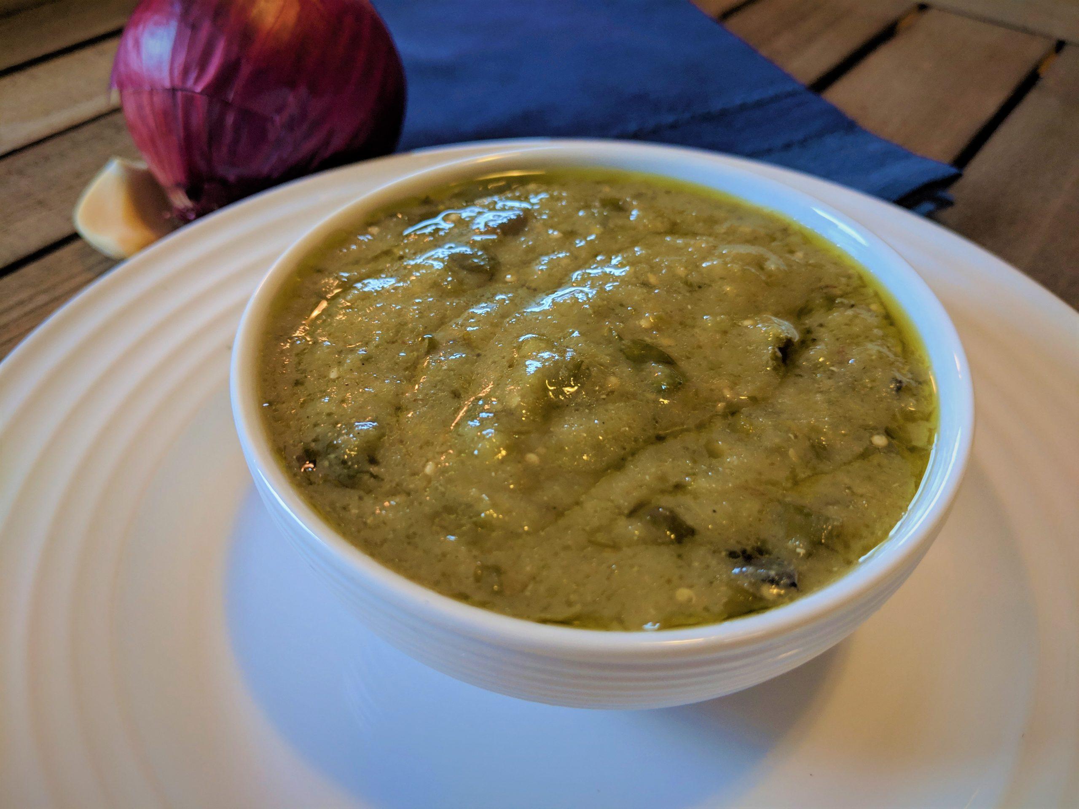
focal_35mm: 27
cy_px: 404
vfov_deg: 51.4
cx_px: 540
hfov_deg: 65.3
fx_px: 842
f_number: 1.8
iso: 272
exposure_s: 1/120
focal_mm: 4.44
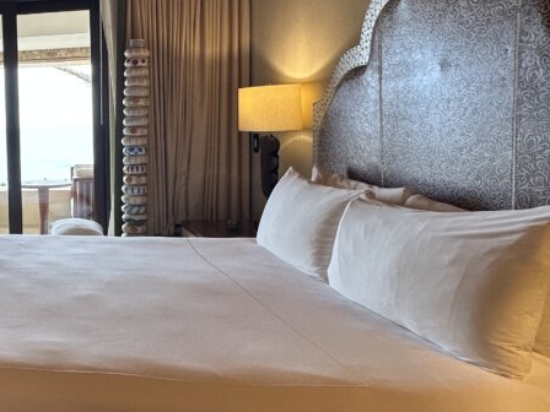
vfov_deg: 43.8
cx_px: -32
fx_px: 508
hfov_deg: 45.3
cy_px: 154
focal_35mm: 32
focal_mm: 2.22
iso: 64
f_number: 2.2
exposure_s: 1/120
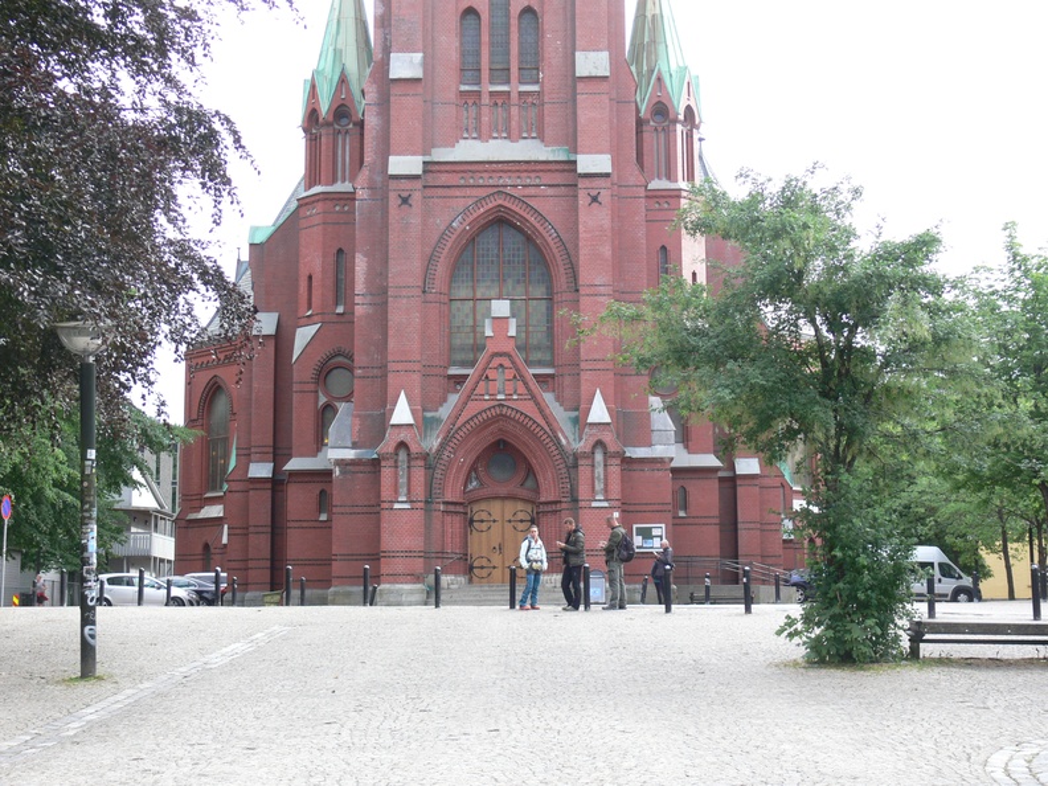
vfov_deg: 26.1
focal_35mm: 56
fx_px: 1695
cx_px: 524
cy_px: 393
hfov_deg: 34.3
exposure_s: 1/40
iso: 100
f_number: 3.2
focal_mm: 11.8
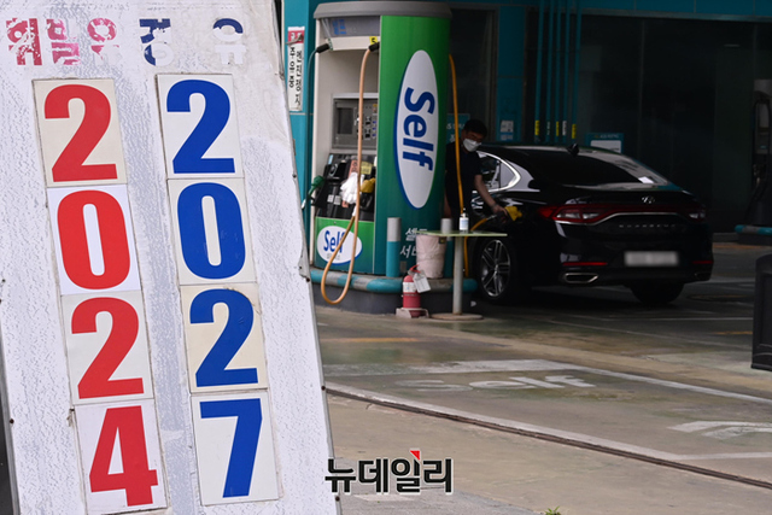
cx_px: 386
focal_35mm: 102
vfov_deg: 13.4
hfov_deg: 20.0
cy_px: 258
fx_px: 2188
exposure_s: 1/400
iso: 1250
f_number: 14
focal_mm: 102
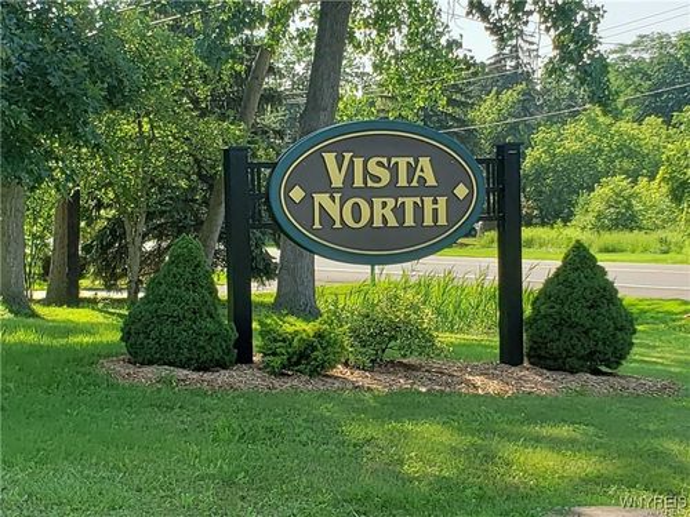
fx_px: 518
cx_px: 345
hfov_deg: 67.3
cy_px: 258
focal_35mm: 26
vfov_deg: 53.1
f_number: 2.4
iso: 50
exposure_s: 1/447
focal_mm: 4.3
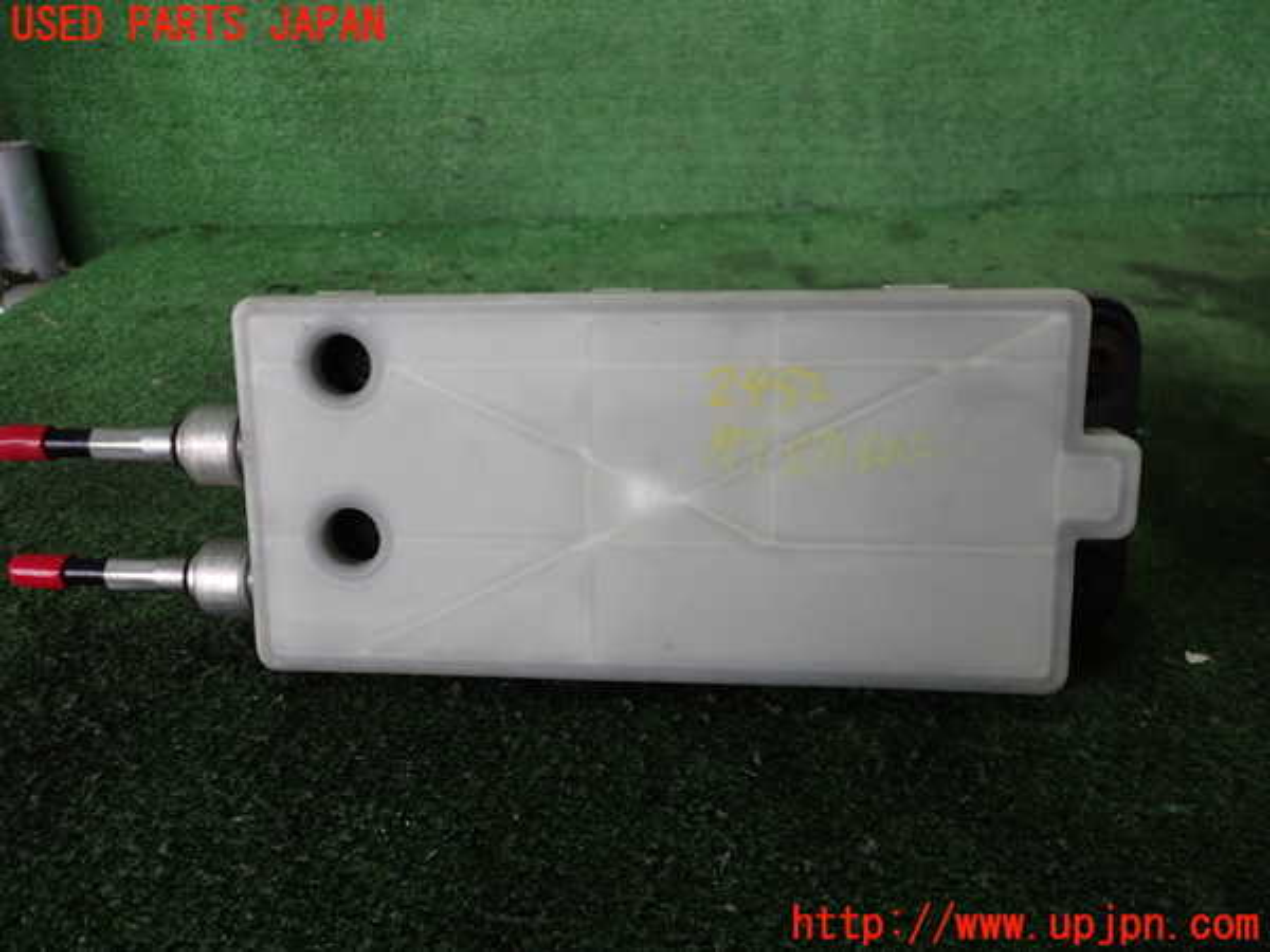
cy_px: 476
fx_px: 1101
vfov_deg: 46.8
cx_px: 635
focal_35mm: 30
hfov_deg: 60.0
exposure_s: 1/100
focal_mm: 5.4
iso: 200
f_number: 2.3
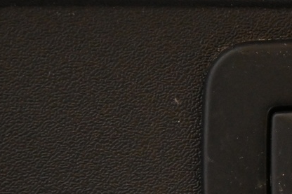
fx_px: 1492
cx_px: 361
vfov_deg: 7.4
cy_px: 187
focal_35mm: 184
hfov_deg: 11.0
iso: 2800
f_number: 5
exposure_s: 1/50
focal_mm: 31.5
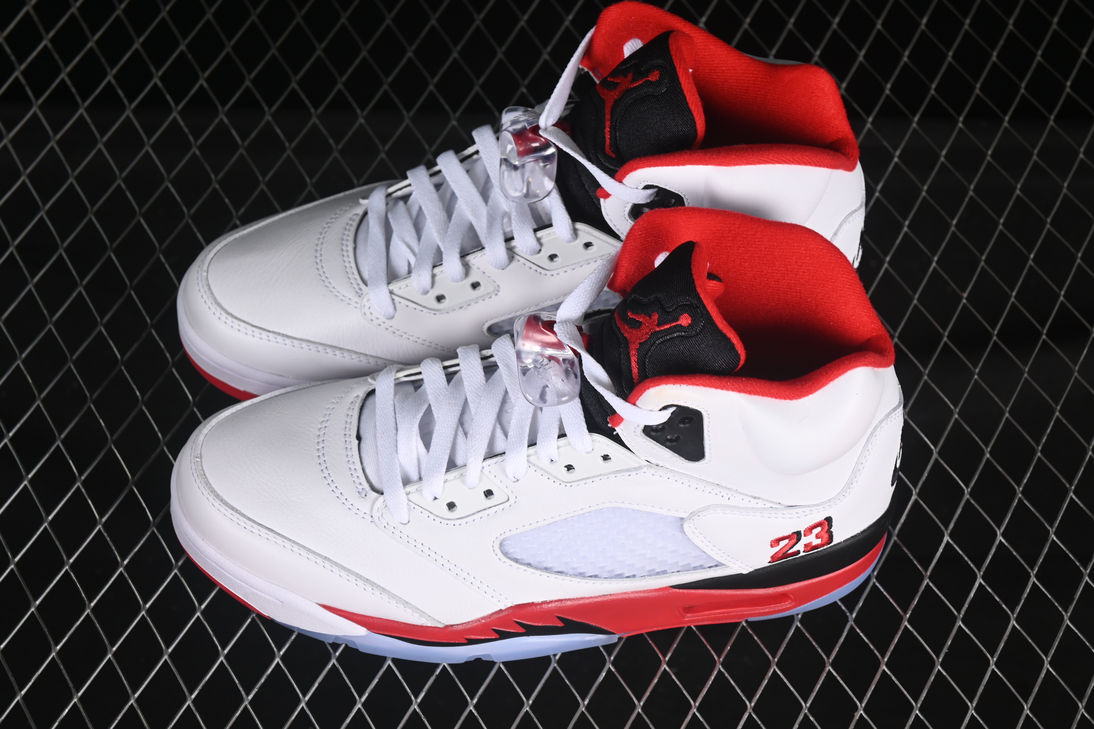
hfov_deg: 27.0
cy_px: 364
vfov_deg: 18.2
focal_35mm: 75
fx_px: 2279
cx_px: 547
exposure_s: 1/80
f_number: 7.1
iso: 160
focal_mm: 50
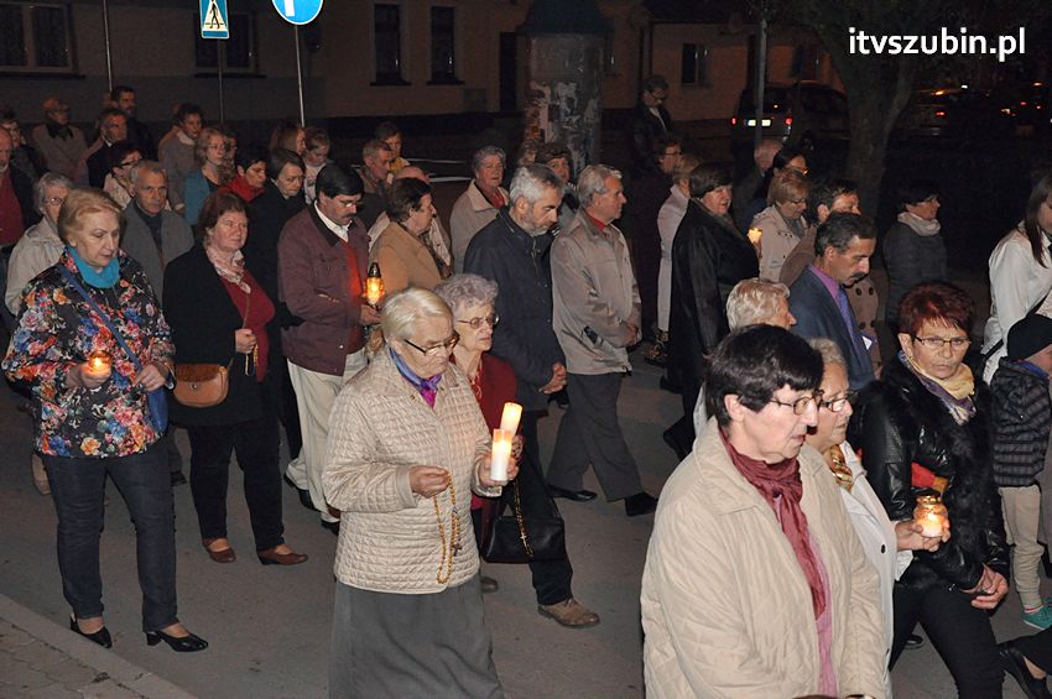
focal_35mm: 48
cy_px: 350
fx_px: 1401
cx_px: 526
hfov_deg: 41.1
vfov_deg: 28.0
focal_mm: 32
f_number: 5
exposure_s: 1/60
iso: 2000
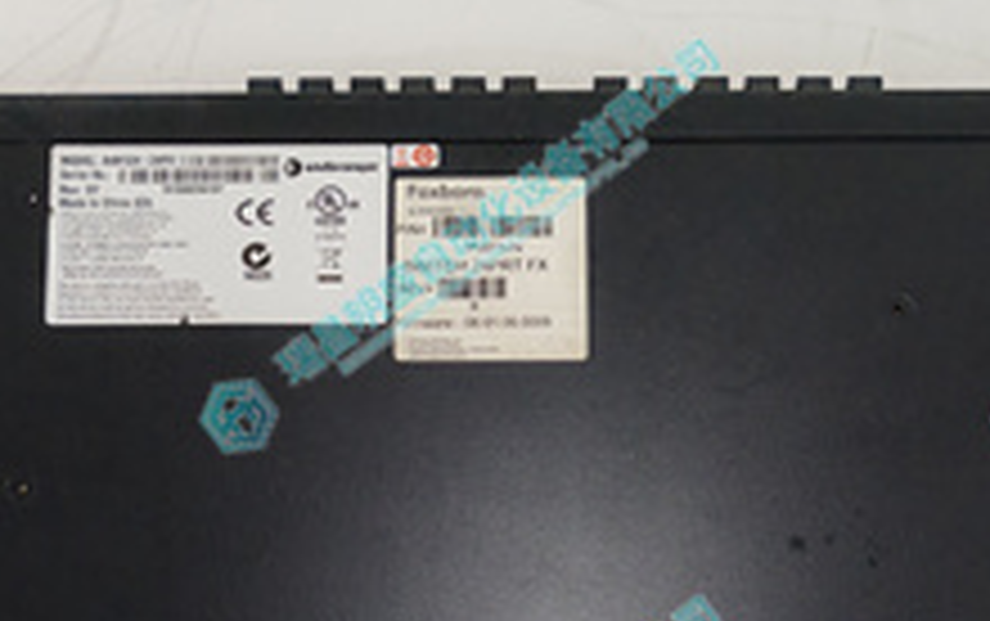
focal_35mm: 65
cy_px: 799
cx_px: 468
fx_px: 1756
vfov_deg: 18.7
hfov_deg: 31.5
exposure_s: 1/100
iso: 200
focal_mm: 5.52
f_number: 1.95
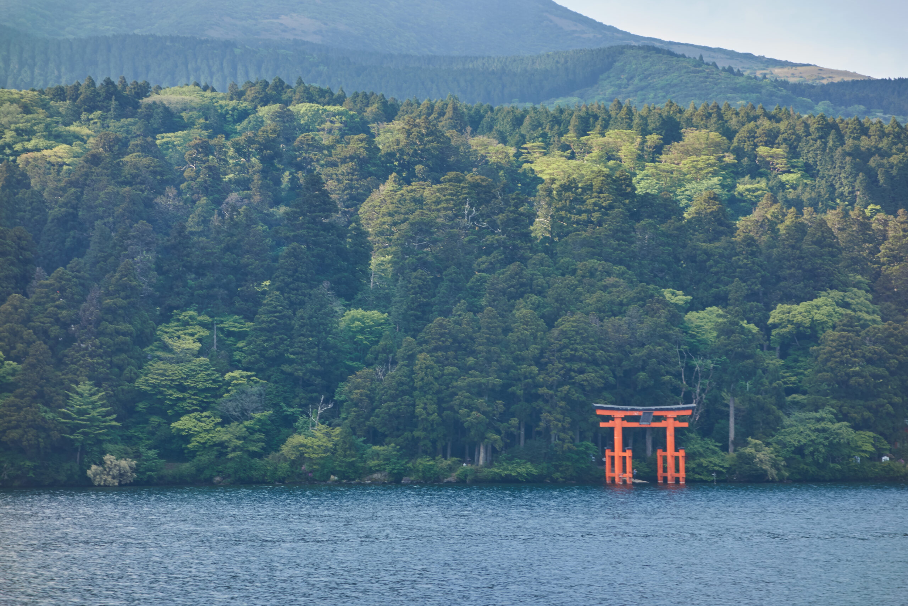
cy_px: 303
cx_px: 454
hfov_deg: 20.4
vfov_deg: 13.7
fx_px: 2522
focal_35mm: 100
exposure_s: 1/100
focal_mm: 37.1
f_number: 5
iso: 125
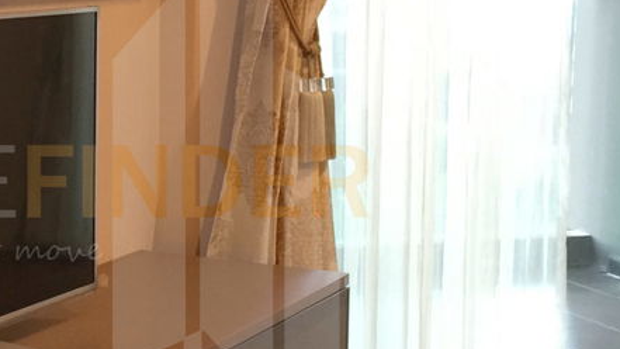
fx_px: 1463
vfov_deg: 13.6
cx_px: -51
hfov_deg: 22.6
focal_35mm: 89
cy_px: 200
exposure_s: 1/17
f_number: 2.2
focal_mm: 4.15
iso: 100
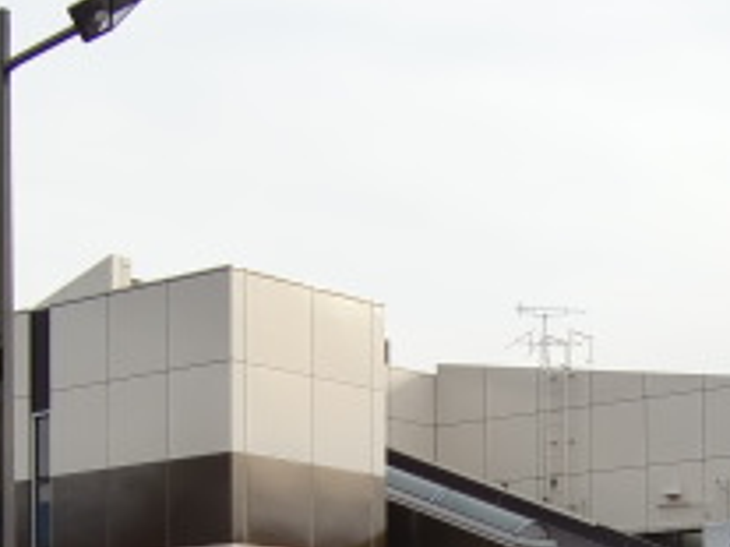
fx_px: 2150
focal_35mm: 102
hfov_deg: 19.1
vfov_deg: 13.8
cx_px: 557
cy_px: 748
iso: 64
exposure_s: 1/500
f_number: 2.7
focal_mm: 5.8
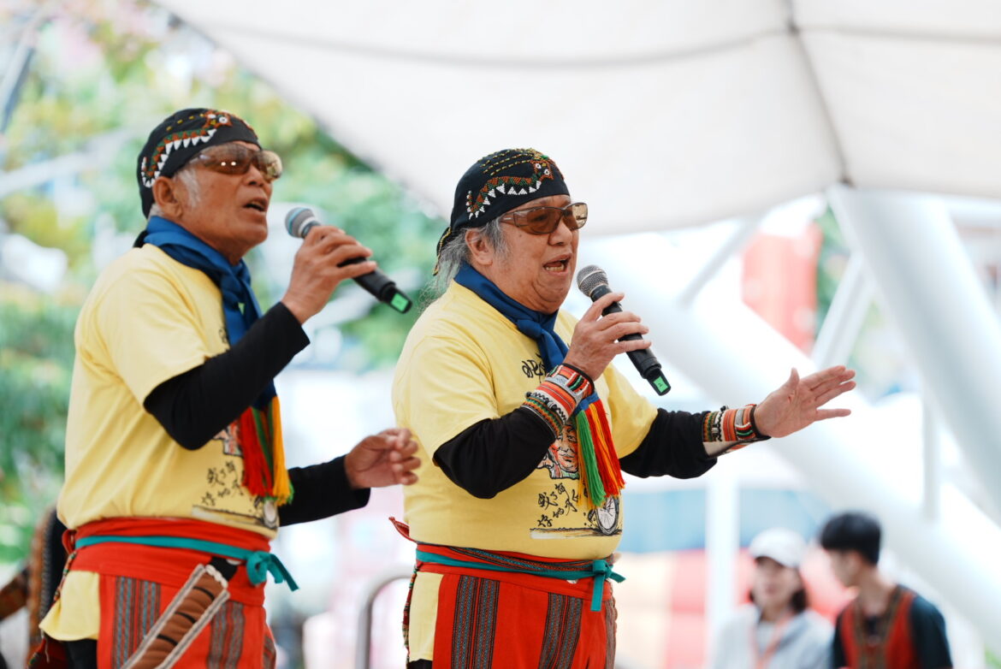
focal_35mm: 200
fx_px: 5565
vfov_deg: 6.9
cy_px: 334
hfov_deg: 10.3
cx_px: 500
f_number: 4
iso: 250
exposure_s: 1/160
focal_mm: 200
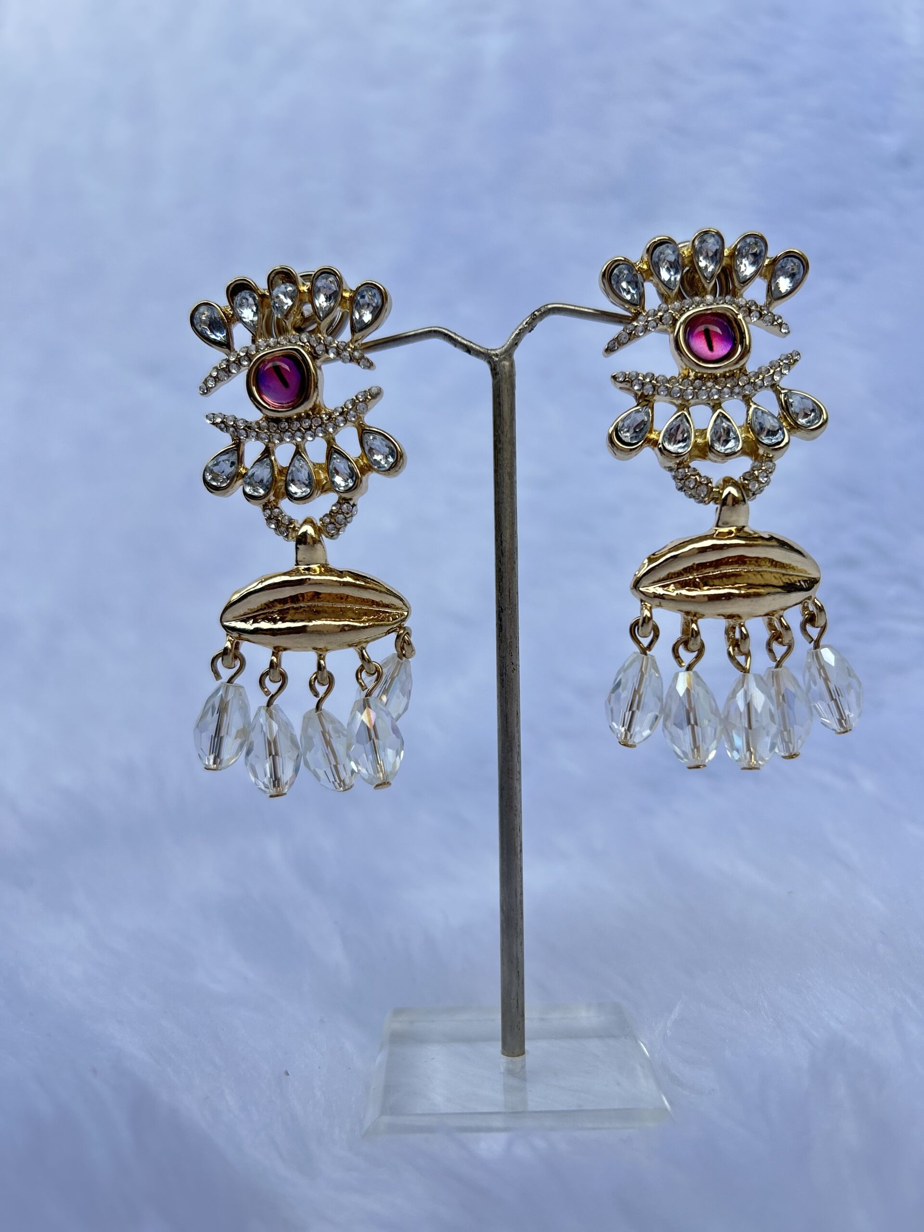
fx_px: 925
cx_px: 462
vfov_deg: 67.3
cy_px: 616
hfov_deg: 53.1
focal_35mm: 26
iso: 50
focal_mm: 5.7
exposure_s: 1/194
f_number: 1.5
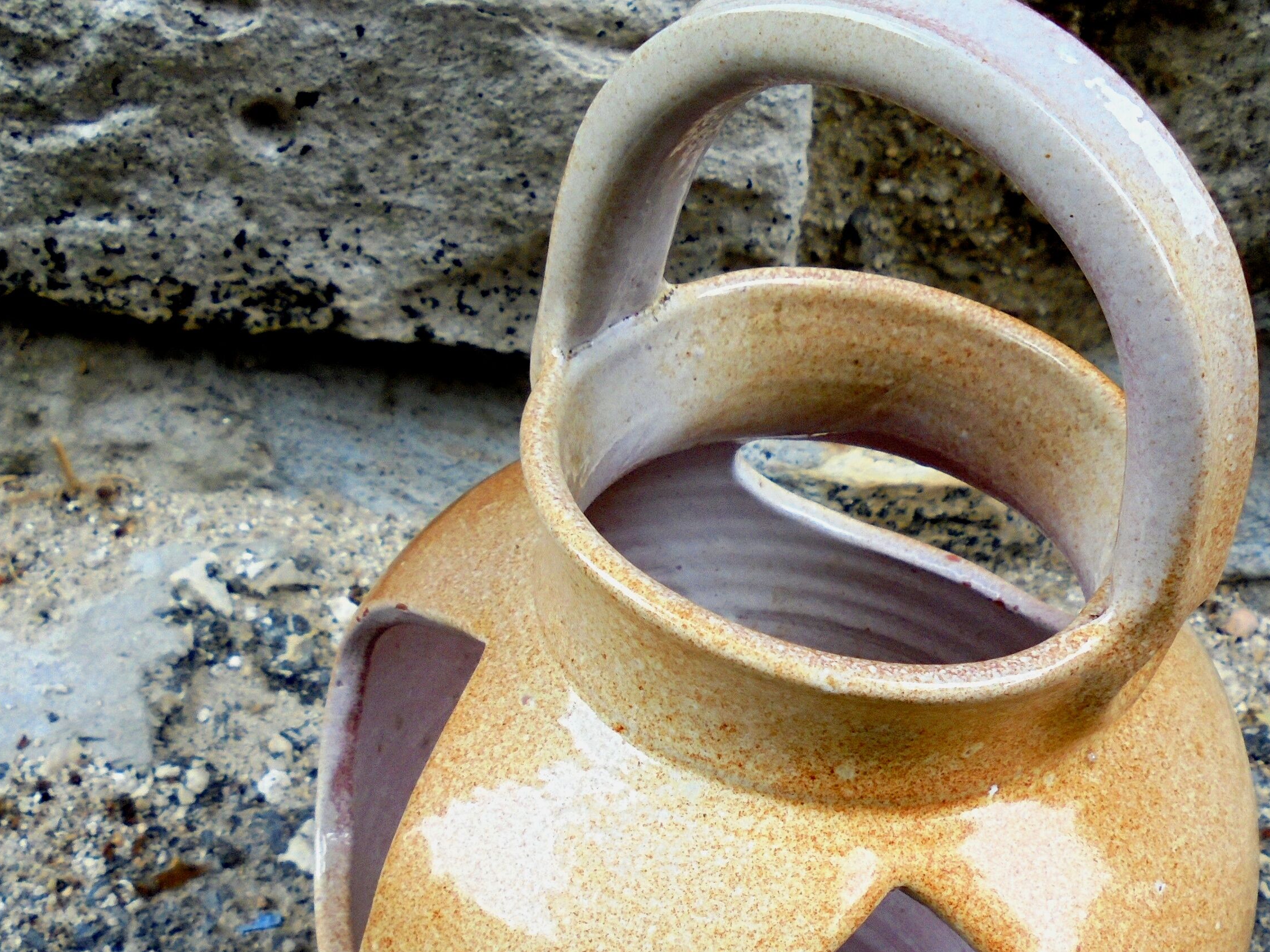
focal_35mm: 42
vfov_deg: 33.8
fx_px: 1541
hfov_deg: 44.7
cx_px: 726
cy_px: 688
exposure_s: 1/50
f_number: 3.5
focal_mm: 4.6
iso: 100
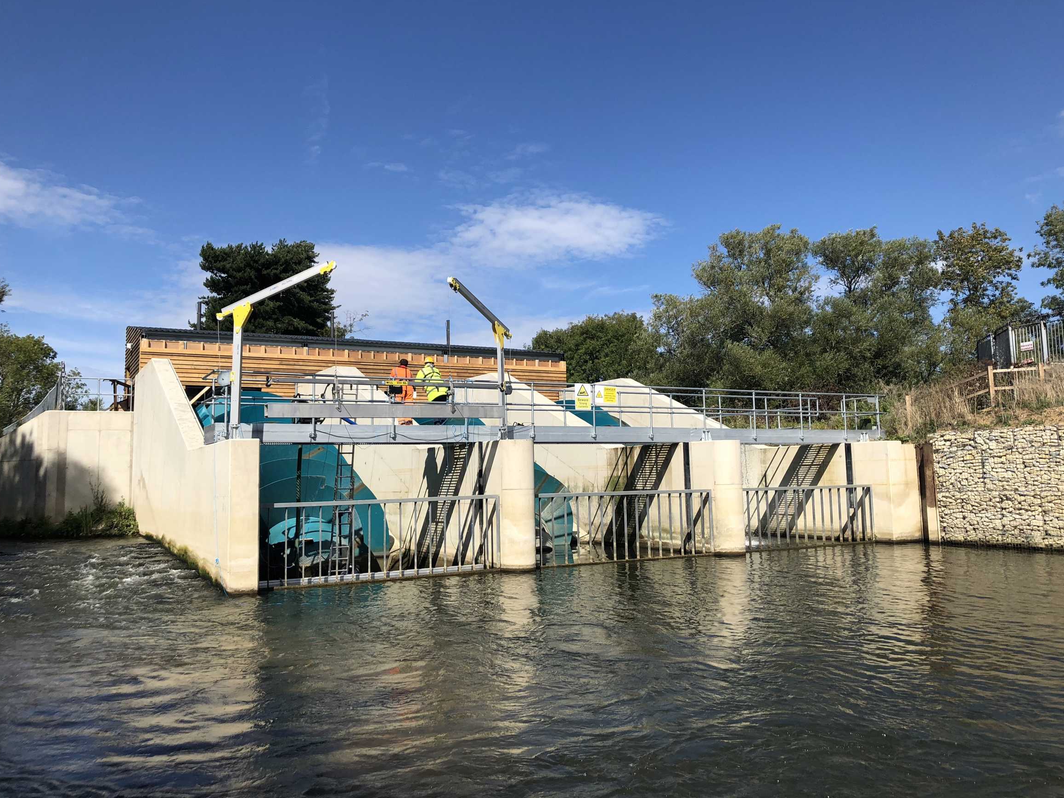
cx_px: 544
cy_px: 389
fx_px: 891
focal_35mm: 29
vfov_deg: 48.2
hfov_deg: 61.7
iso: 20
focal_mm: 3.99
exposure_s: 1/2525
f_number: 1.8
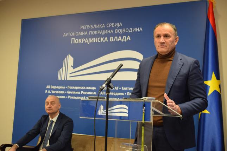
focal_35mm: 51
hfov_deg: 38.9
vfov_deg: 26.5
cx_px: 114
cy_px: 76
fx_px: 322
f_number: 4.5
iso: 1250
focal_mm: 34
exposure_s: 1/60
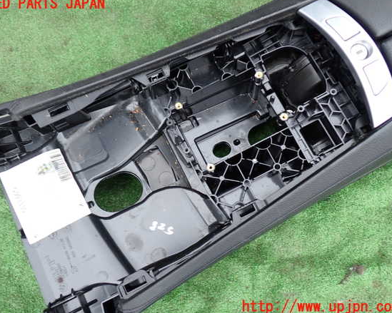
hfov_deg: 55.7
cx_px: 189
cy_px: 155
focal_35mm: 32
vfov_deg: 45.8
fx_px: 371
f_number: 2.3
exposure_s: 1/60
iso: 100
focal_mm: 5.4
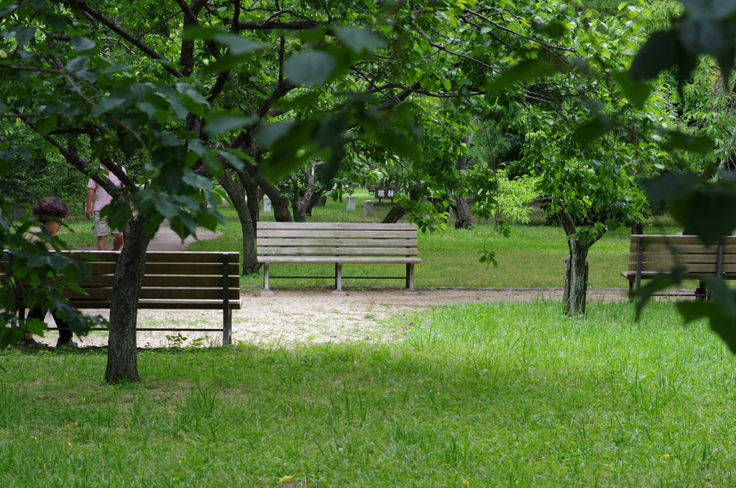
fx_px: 2142
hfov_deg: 19.5
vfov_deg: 13.0
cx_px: 368
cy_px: 244
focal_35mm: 105
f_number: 6.3
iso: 400
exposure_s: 1/125
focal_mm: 70
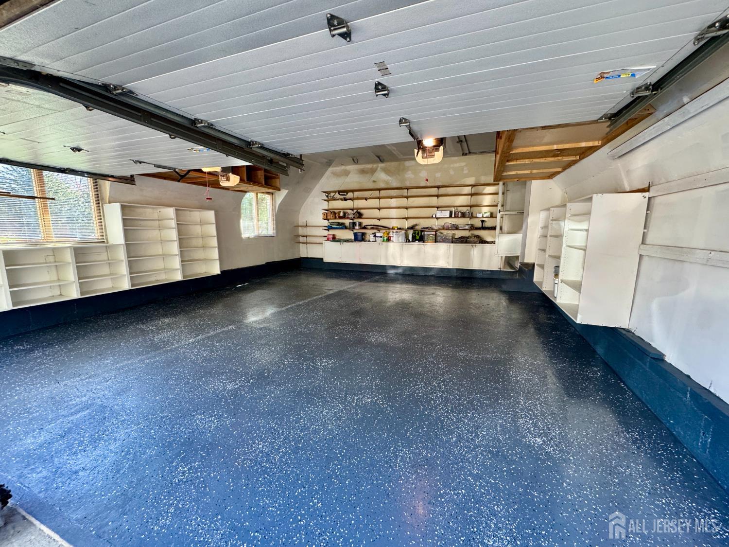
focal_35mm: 14
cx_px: 364
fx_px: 295
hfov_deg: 102.1
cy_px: 274
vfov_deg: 85.7
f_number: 2.2
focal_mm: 2.22
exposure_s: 1/120
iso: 160
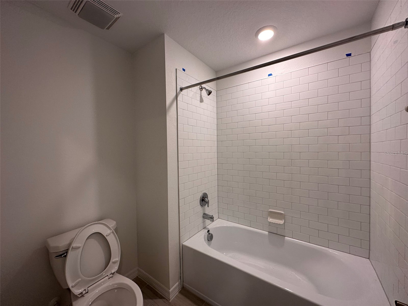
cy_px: 153
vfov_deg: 85.7
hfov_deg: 102.1
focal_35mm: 14
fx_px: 165
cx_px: 204
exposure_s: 1/120
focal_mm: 2.22
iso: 160
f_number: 2.2
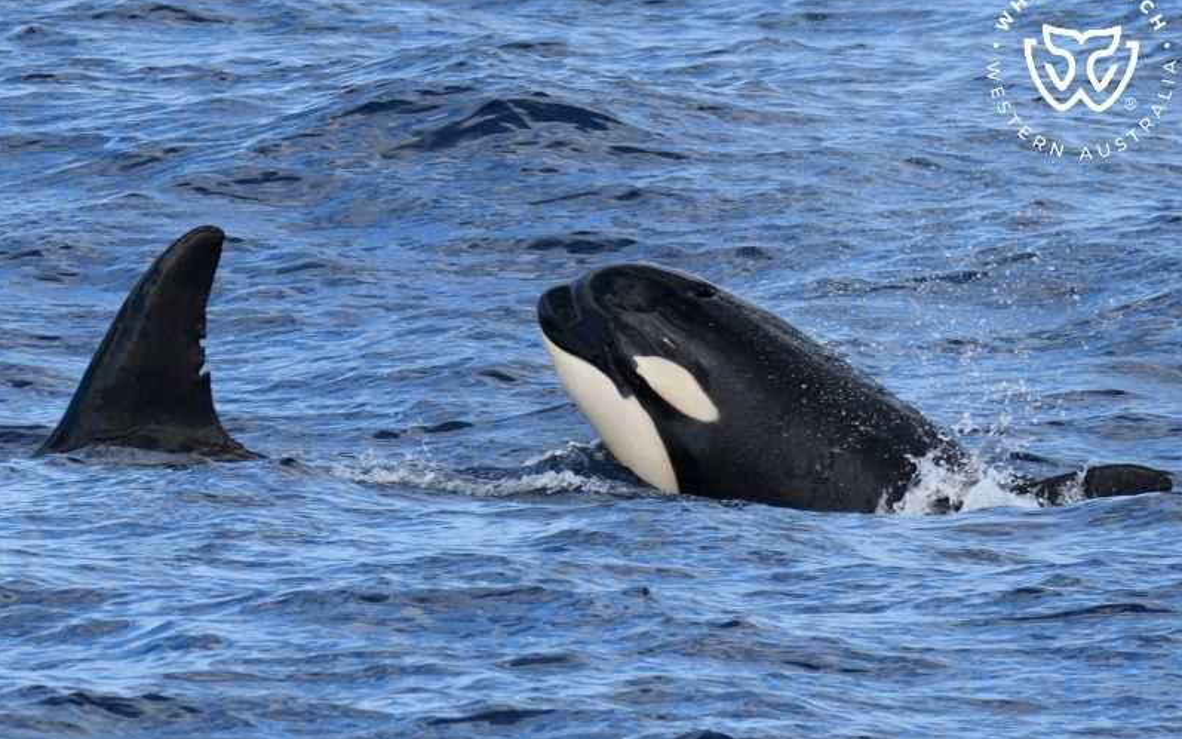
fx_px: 17297
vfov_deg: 2.4
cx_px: 590
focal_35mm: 537
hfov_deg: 3.9
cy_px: 357
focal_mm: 350
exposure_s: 1/1600
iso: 400
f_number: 7.1
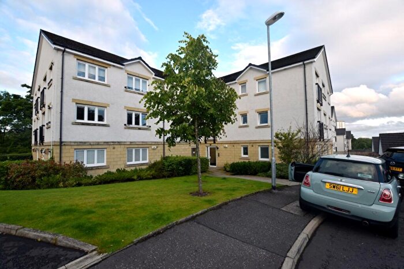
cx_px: 202
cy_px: 134
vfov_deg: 77.3
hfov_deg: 100.4
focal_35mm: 15
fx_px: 168
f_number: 5.6
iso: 100
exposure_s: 1/125
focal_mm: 10
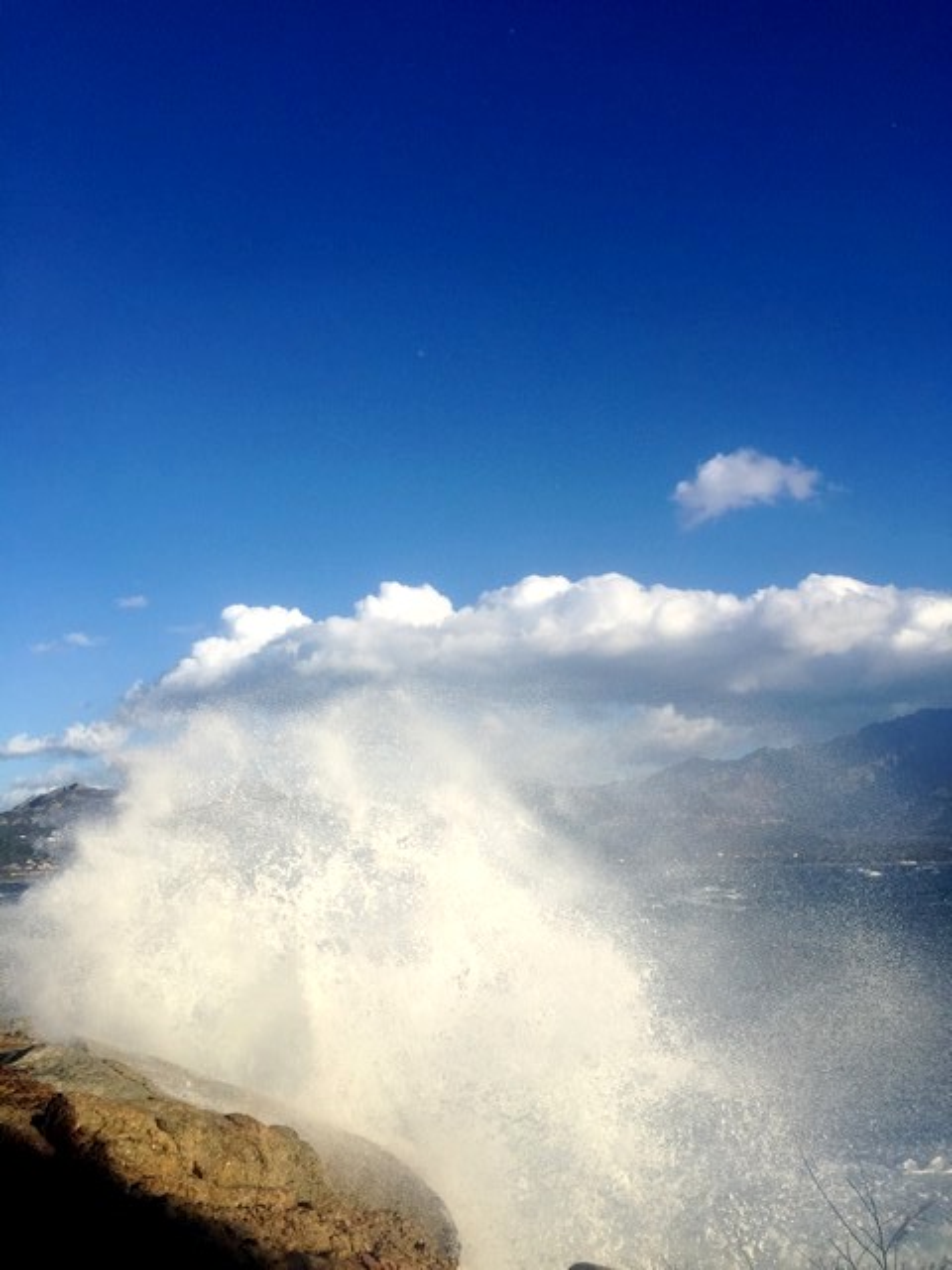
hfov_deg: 48.2
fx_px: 1063
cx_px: 476
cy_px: 635
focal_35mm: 29
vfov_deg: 61.7
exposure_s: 1/2326
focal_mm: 4.15
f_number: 2.2
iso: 32
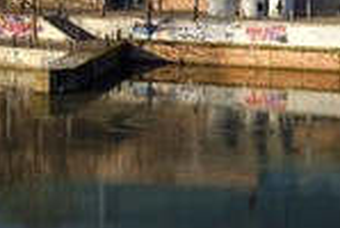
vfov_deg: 11.4
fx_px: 1117
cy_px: -55
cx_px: 253
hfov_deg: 17.2
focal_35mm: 118
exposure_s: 1/320
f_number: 9
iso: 200
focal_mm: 42
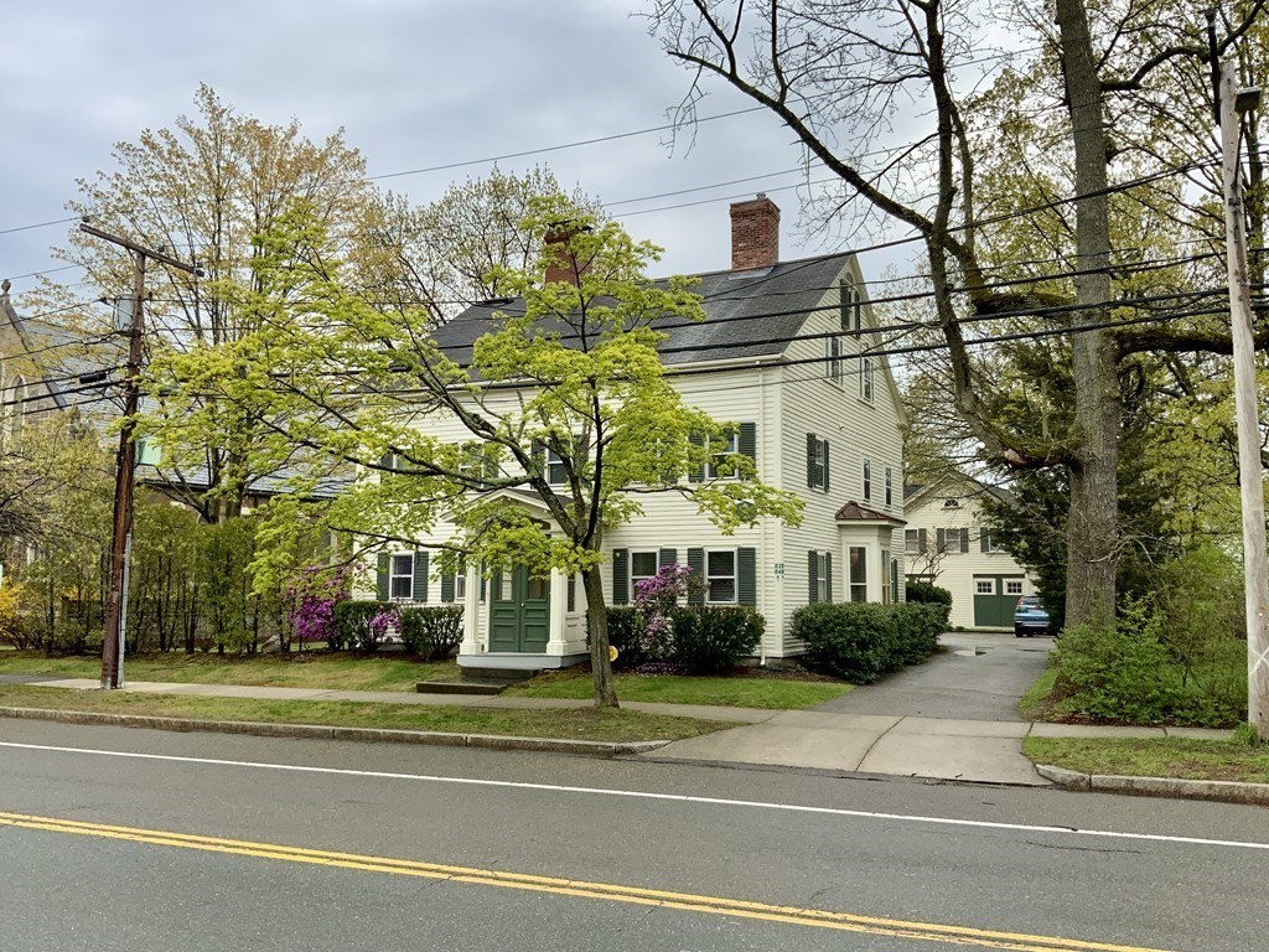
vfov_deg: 48.2
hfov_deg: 61.7
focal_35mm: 29
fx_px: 1063
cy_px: 476
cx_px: 634
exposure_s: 1/568
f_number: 1.8
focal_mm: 3
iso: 16
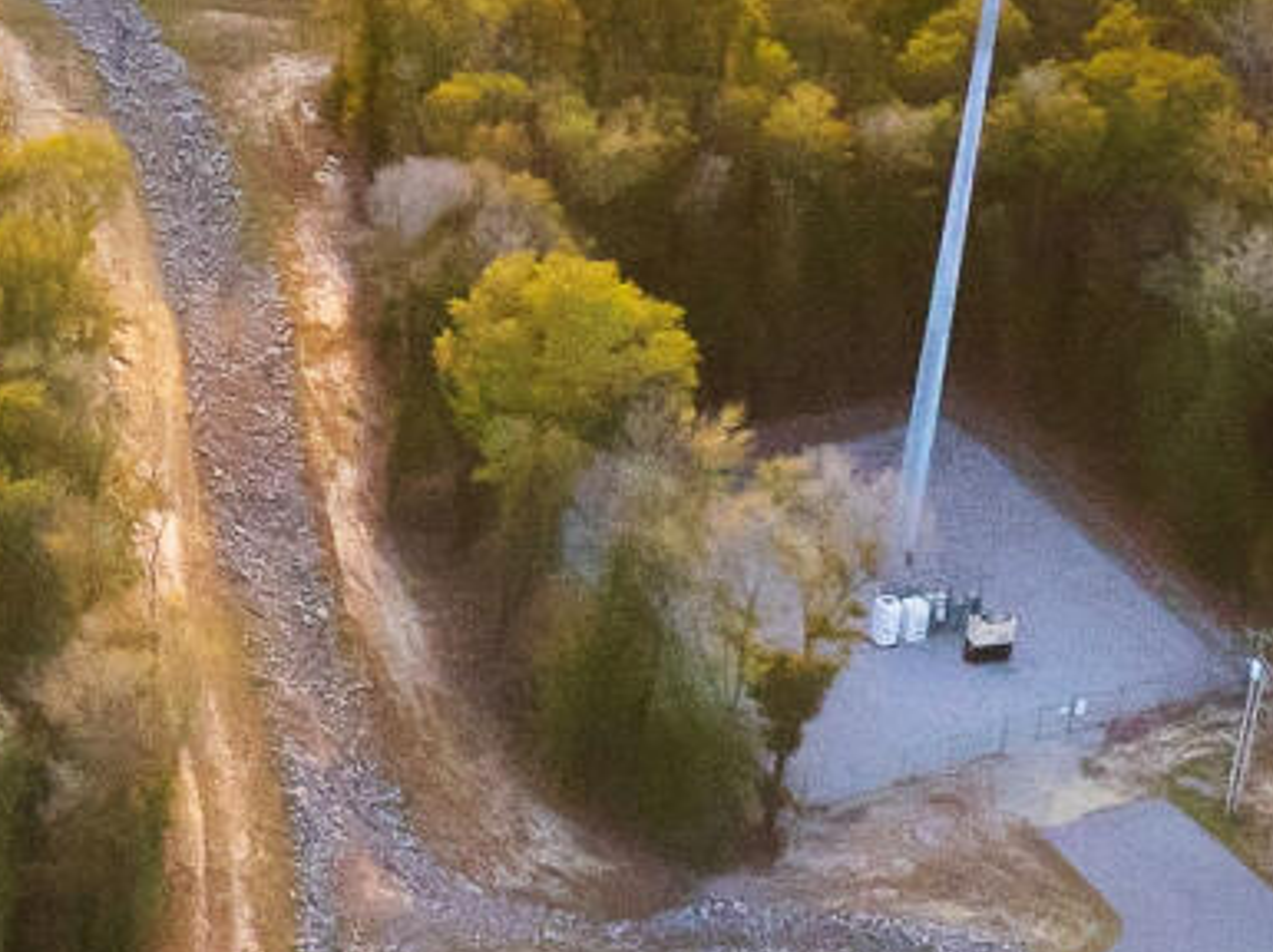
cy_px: -843
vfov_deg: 7.6
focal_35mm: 187
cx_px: -1333
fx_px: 6870
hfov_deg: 9.8
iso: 330
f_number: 2.8
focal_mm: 12.29
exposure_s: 1/640
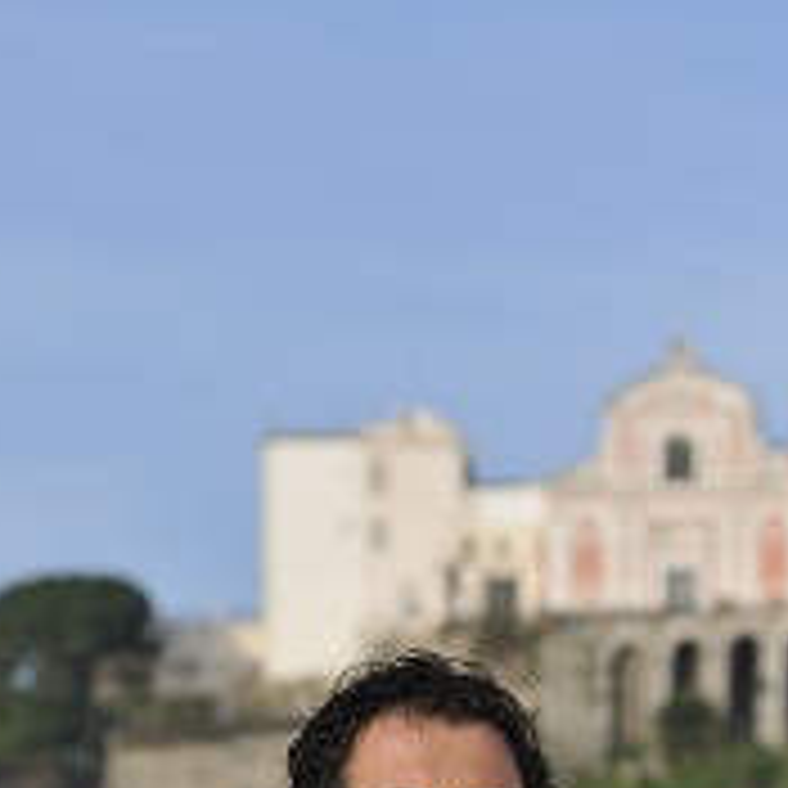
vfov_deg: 5.6
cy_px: 865
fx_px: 7984
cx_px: 500
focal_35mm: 310
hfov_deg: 5.6
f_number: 5.6
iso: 200
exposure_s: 1/800
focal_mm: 105
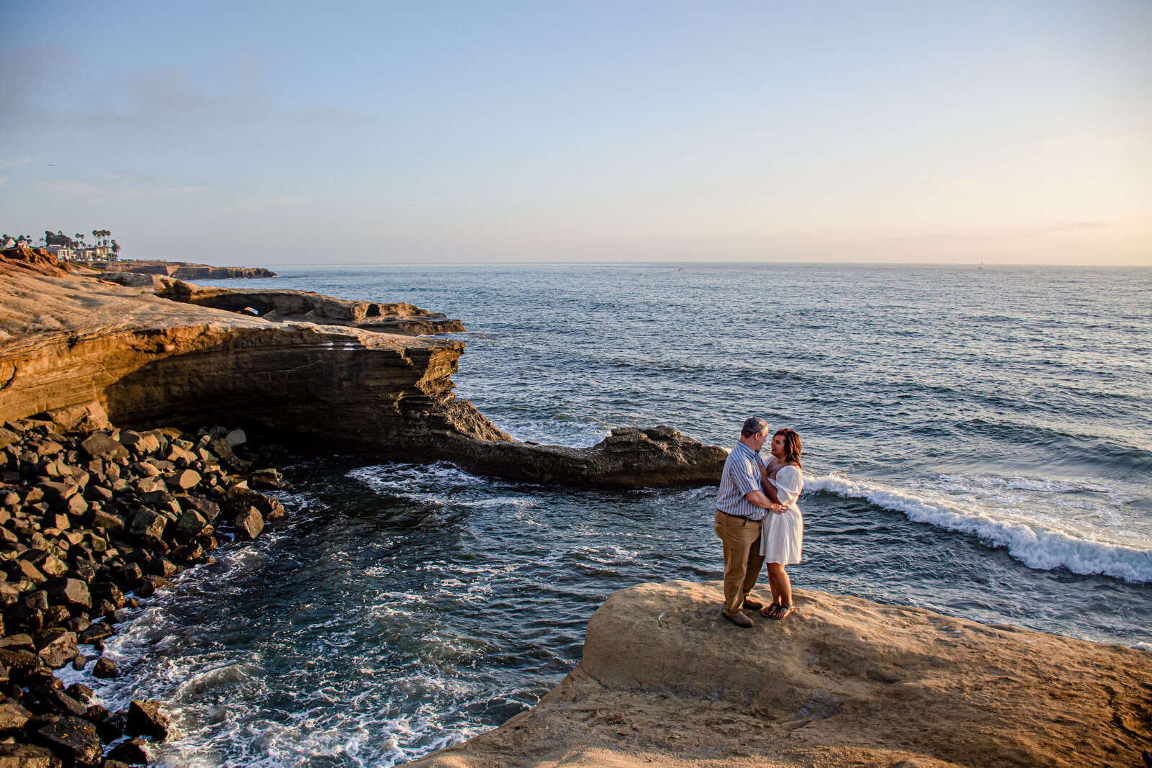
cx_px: 576
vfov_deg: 47.9
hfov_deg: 67.4
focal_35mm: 27
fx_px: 864
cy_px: 384
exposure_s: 1/1000
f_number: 3.5
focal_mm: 18
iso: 200
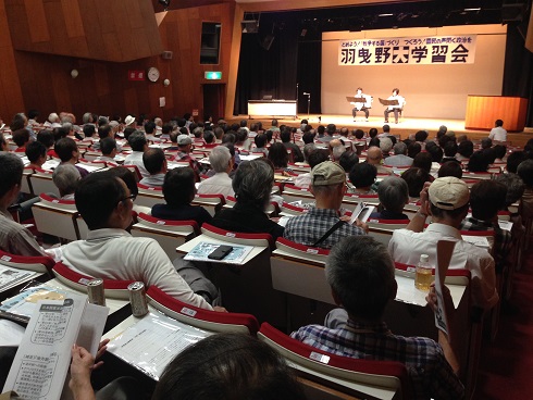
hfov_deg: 55.3
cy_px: 200
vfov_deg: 43.0
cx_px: 266
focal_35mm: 33
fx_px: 508
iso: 160
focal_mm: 4.12
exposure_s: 1/20
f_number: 2.4
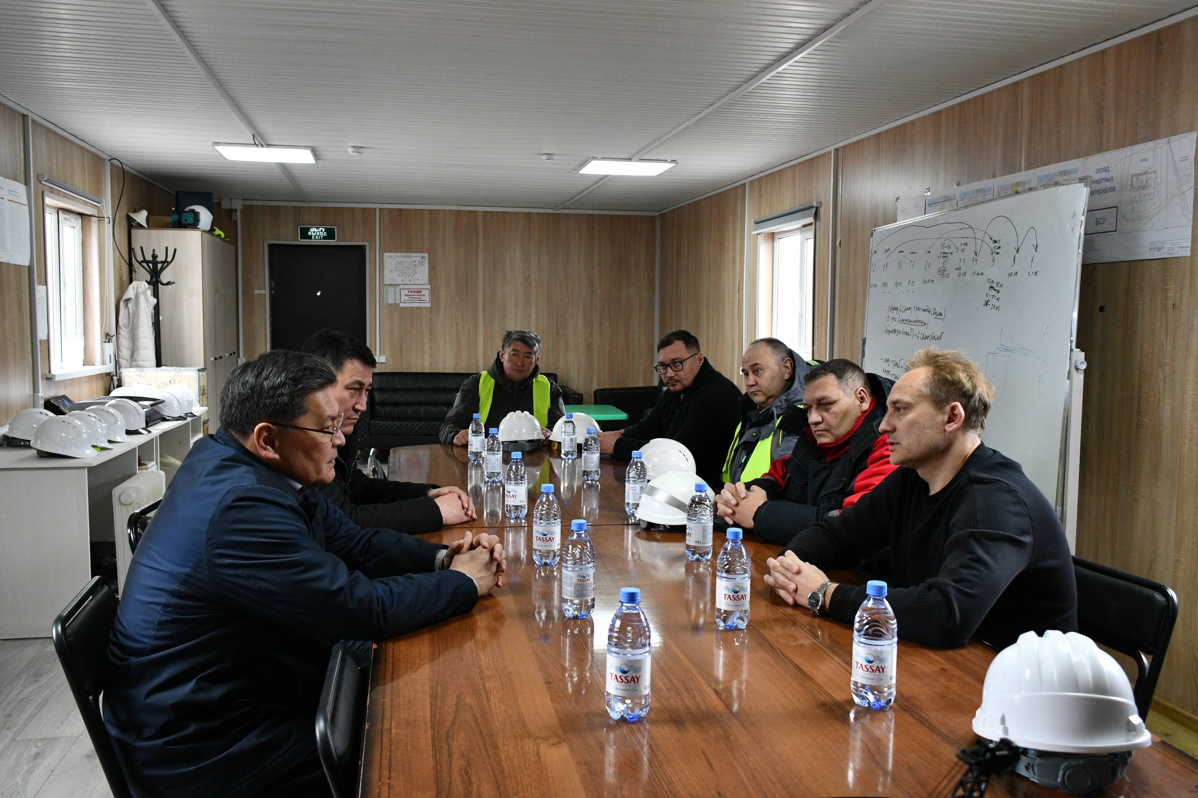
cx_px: 599
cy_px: 399
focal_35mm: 30
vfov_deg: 43.6
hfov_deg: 61.9
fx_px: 998
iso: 1600
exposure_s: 1/160
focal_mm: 20
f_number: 6.3
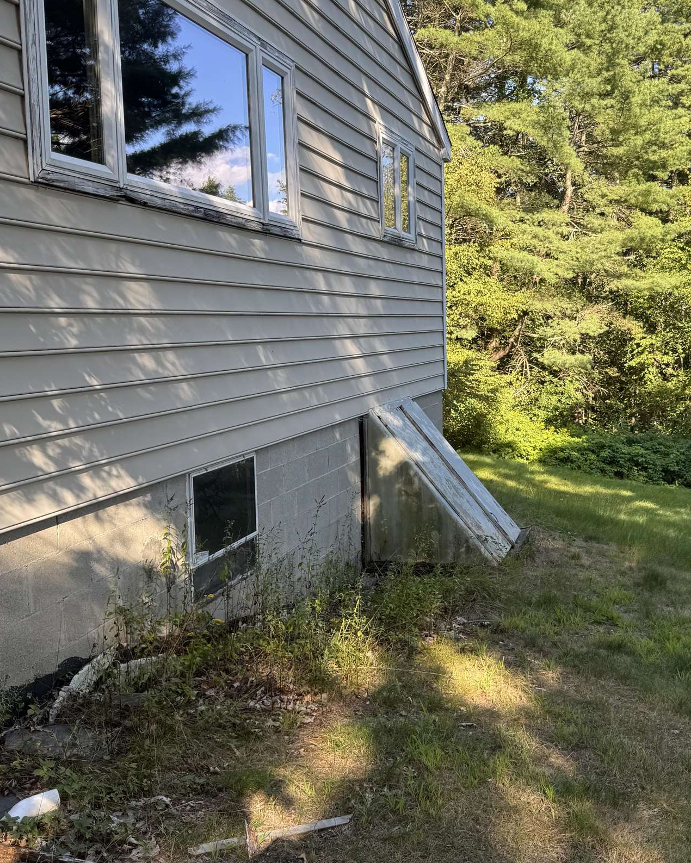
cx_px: 425
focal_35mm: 34
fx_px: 869
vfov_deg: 52.8
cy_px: 408
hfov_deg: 43.1
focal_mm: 6.76
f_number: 1.78
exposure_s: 1/598
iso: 80
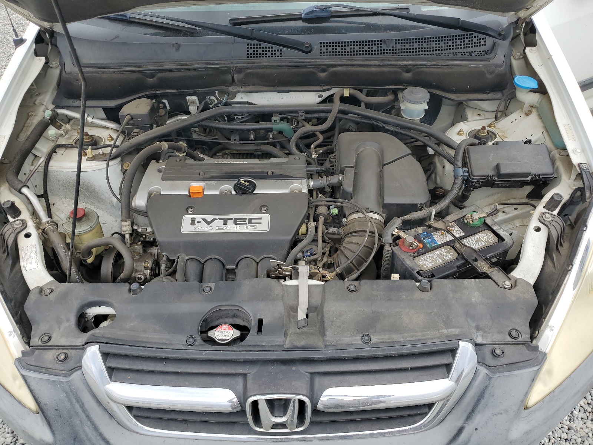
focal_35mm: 26
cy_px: 222
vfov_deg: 53.1
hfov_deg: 67.3
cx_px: 296
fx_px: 445
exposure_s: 1/625
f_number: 1.5
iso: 50
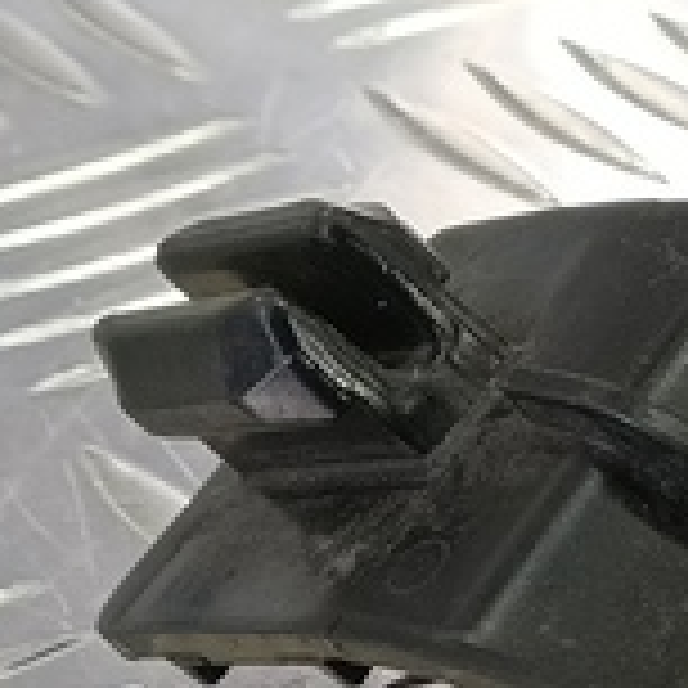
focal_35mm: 136
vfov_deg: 12.7
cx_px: 1664
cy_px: 706
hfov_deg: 10.9
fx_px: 3058
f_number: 1.6
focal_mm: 4.11
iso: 148
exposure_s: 1/50
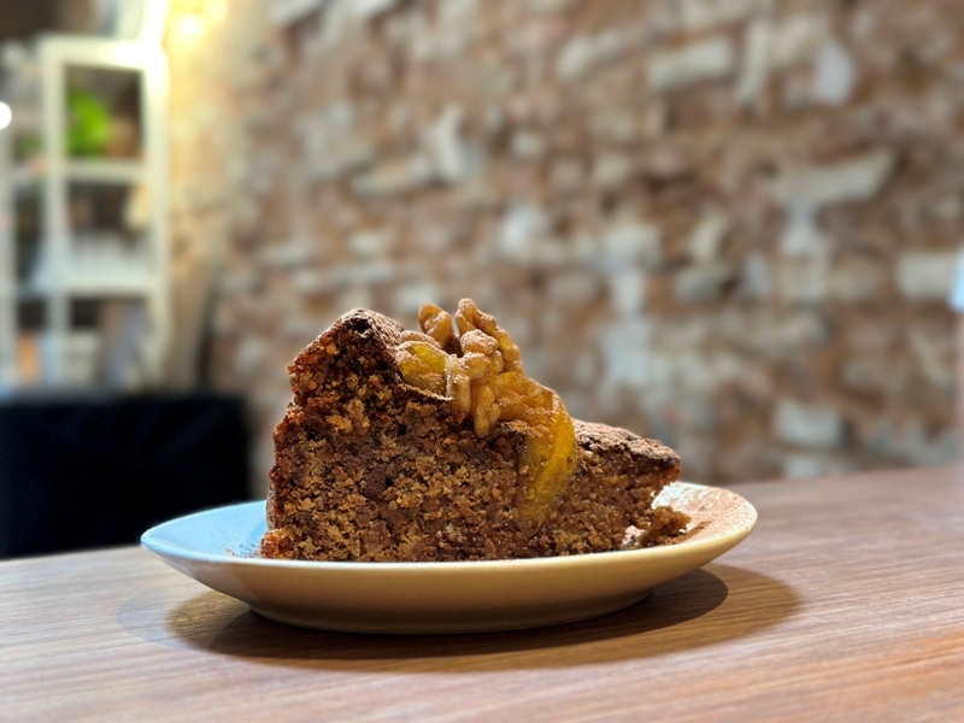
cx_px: 482
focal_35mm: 48
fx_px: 1337
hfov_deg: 39.7
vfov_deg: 30.3
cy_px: 362
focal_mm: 6.86
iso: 320
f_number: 1.78
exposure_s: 1/50
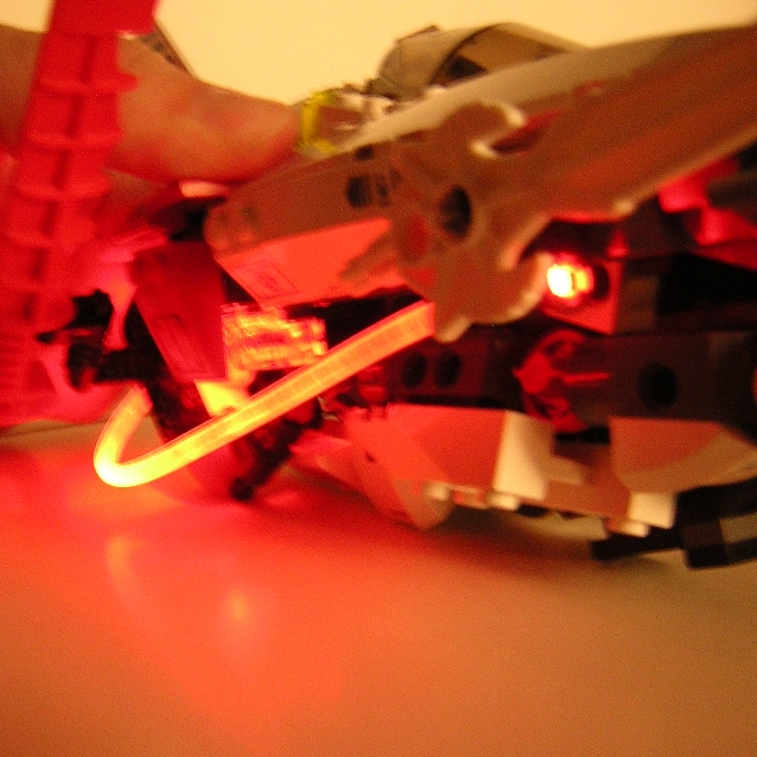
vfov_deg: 39.2
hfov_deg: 39.0
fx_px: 1064
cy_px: 378
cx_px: 302
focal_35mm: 43
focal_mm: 4.7
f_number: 2.6
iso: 400
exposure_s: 1/2.3
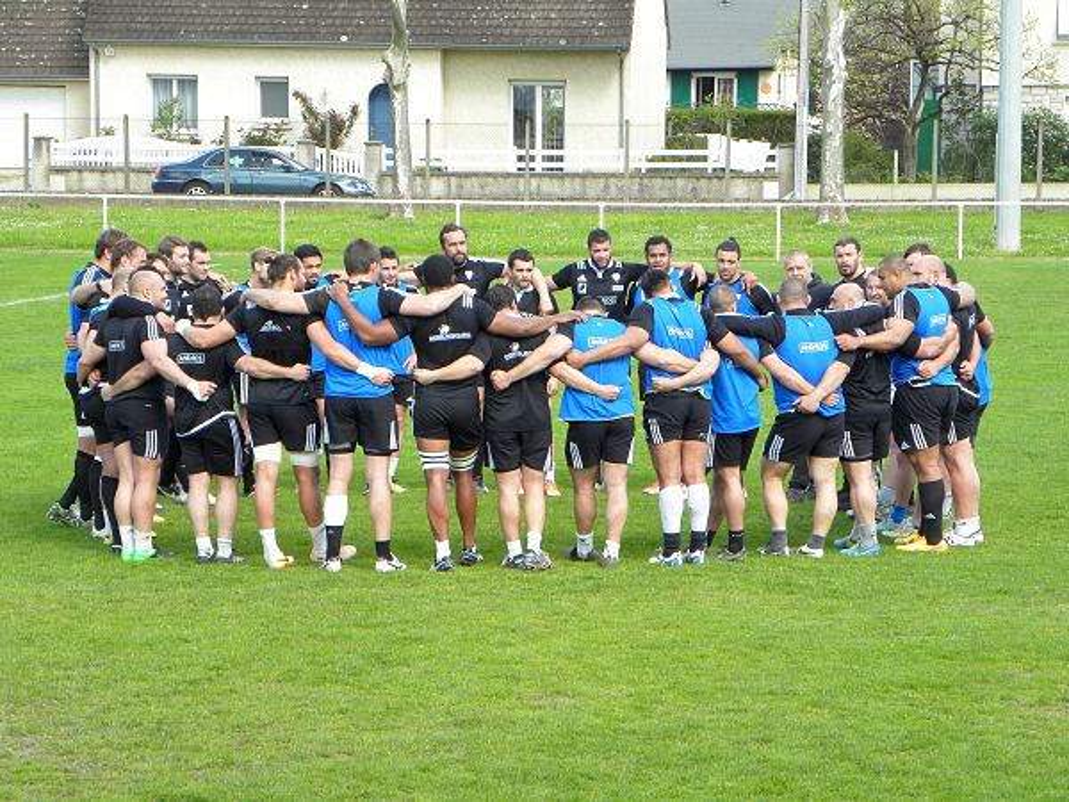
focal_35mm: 162
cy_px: 401
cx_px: 534
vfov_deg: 9.2
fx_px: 5003
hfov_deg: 12.2
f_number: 4.5
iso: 64
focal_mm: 28.8
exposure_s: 1/87
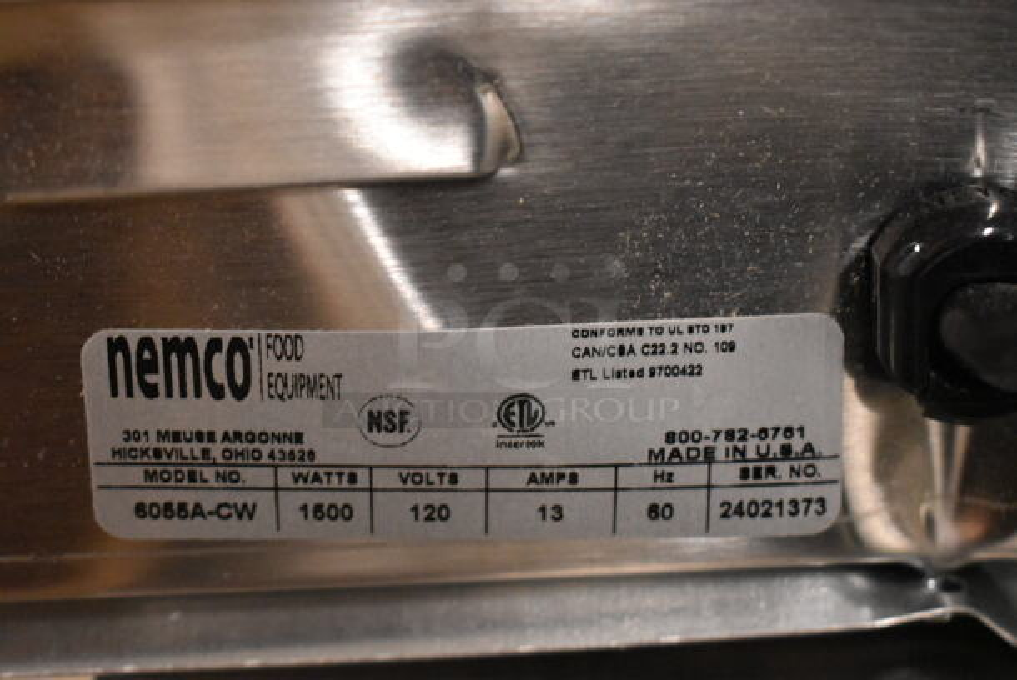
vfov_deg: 20.2
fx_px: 1909
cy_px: 340
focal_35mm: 68
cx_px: 508
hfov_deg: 29.8
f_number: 5
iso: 8000
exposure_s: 1/125
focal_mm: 45
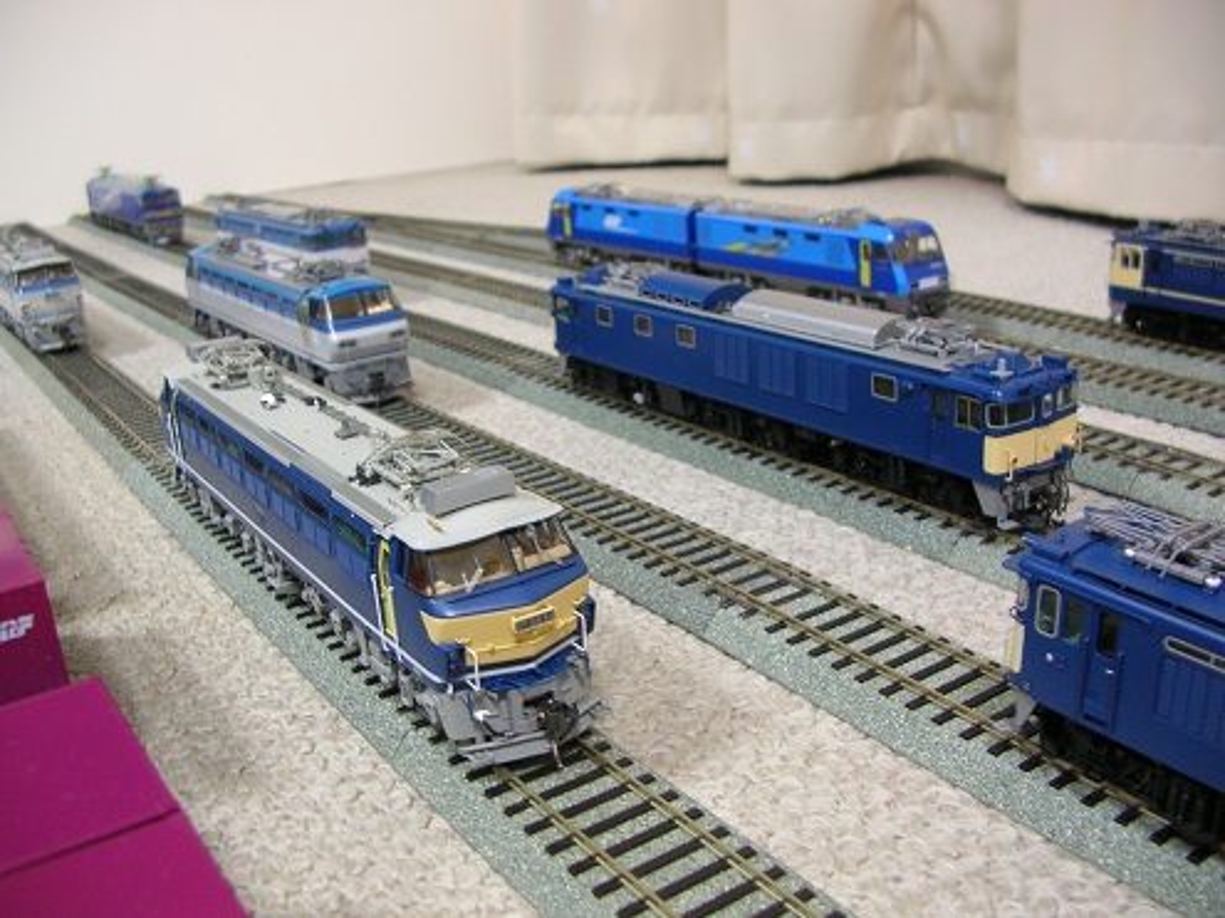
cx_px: 612
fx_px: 1238
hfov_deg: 52.6
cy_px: 459
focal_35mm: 35
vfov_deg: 40.7
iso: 87
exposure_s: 1/5.6
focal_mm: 5.8
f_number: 2.8
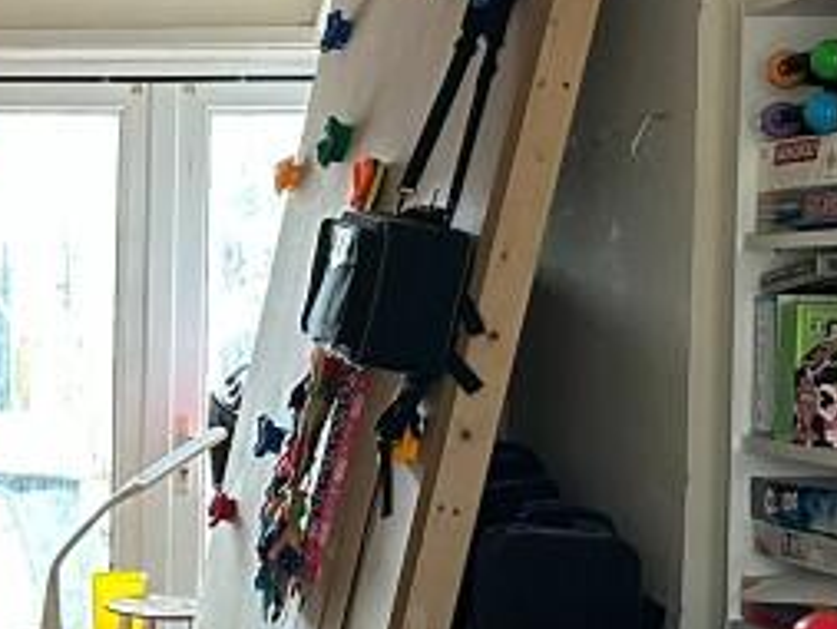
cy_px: 401
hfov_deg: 18.7
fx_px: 2347
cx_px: -261
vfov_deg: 15.2
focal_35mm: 97
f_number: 1.78
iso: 500
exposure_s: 1/60
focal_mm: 6.86
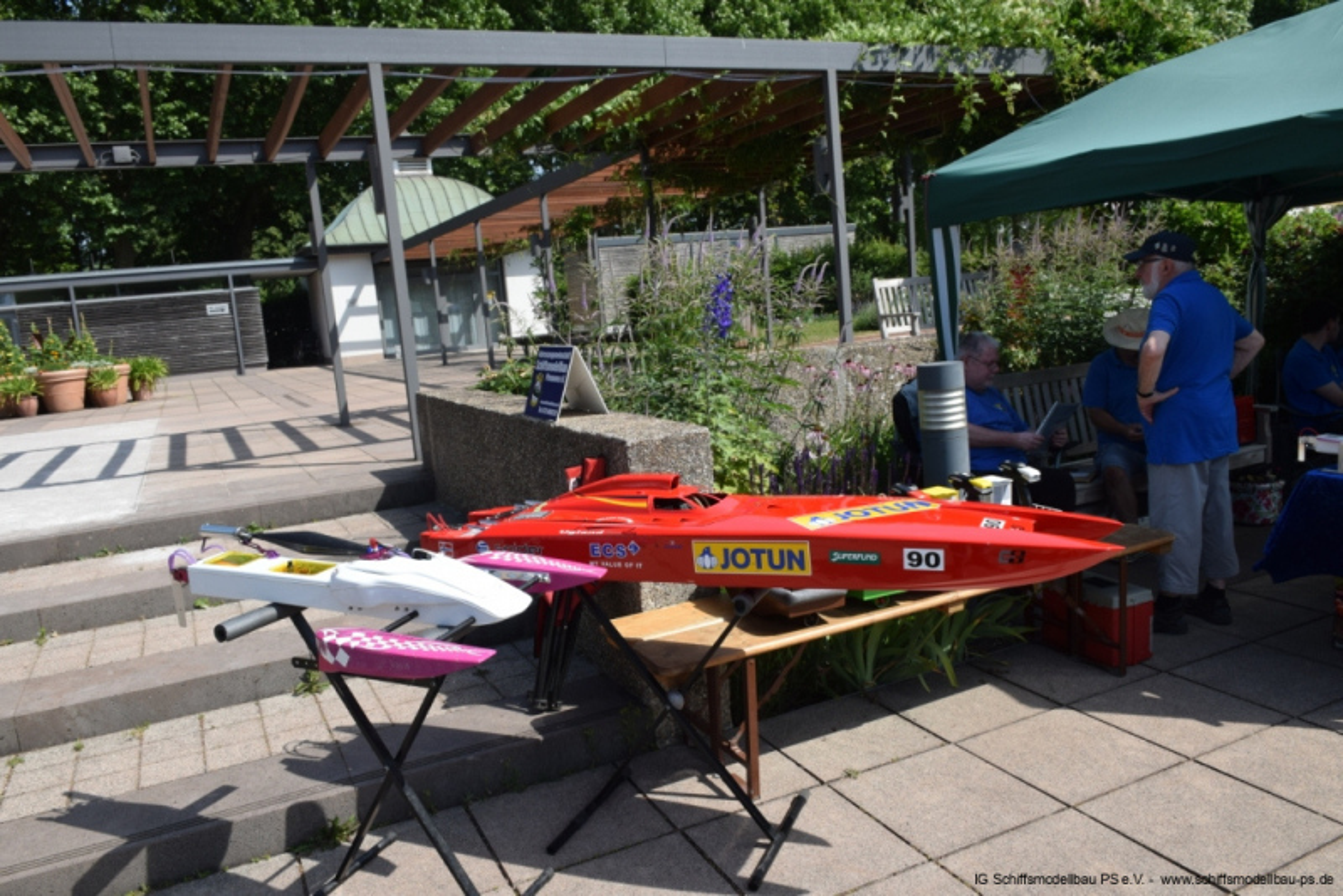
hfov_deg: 67.4
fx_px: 1008
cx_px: 672
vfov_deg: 48.0
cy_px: 448
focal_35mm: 27
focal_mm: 18
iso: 200
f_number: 10
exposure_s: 1/400
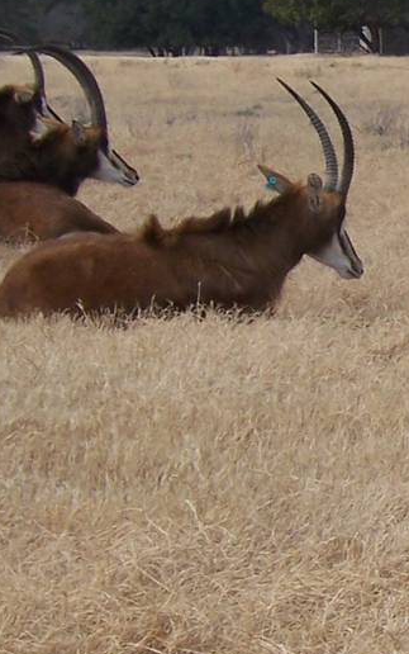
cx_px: 765
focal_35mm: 161
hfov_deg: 7.9
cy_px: 378
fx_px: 2868
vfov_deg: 13.0
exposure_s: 1/750
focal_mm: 8.2
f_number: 4.8
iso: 80
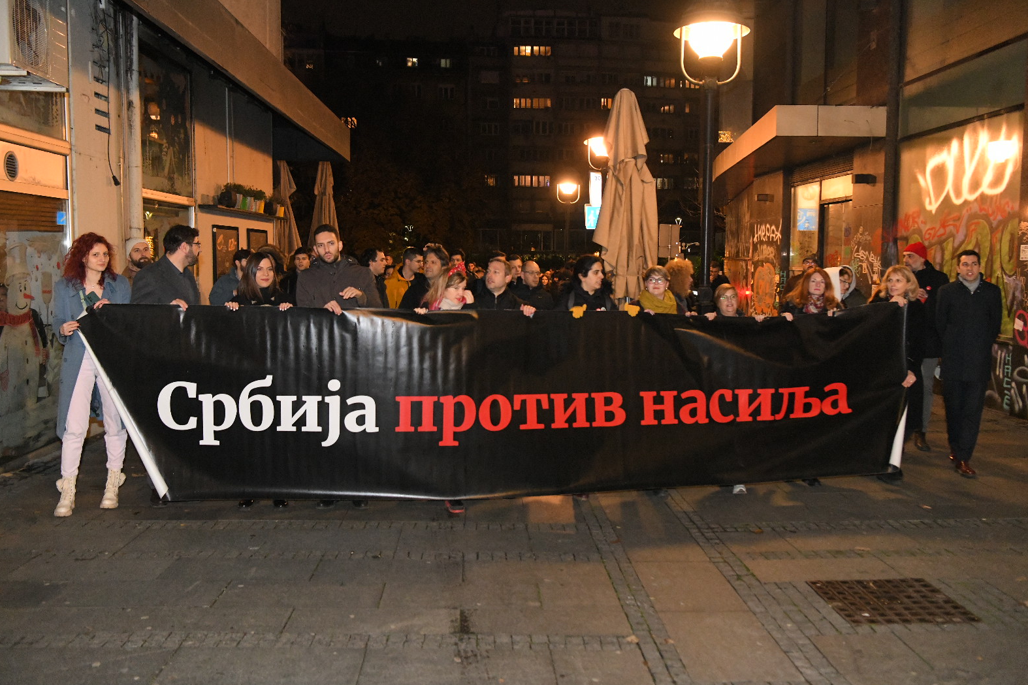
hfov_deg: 54.4
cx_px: 522
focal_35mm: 35
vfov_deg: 37.8
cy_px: 342
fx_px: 999
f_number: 4
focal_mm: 34
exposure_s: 1/250
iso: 10000
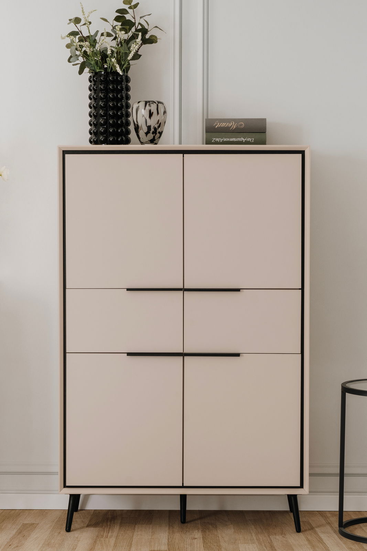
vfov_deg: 41.9
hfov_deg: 28.7
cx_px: 184
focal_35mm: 47
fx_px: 718
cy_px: 276
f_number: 3.5
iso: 100
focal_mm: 47
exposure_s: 1/4
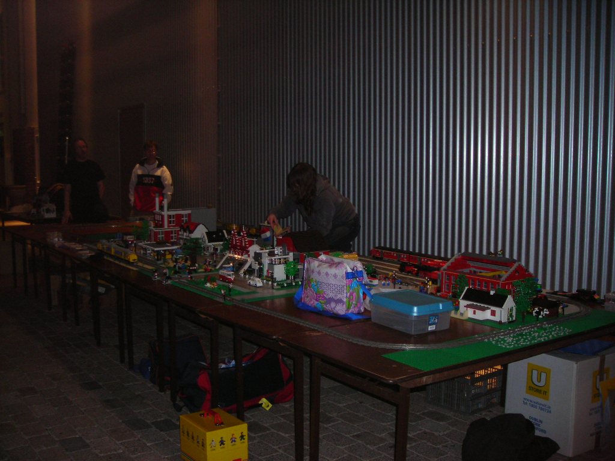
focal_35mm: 38
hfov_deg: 49.0
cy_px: 230
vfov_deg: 37.7
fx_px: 675
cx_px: 308
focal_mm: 6.3
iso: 147
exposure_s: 1/60.1
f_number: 3.2
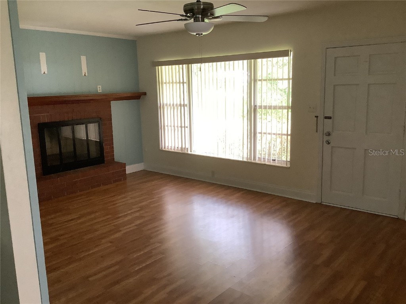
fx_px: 364
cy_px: 152
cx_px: 203
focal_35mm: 31
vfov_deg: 45.4
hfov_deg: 58.4
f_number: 2.4
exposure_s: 1/50
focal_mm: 3.3
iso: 125
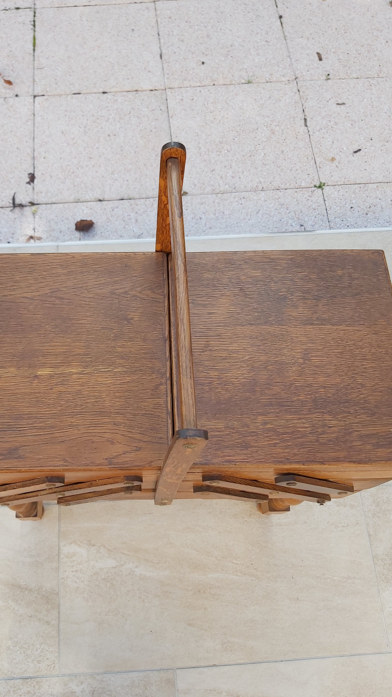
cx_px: 143
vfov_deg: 66.1
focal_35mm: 29
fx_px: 536
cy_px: 356
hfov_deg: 39.9
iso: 64
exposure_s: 1/481
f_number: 1.7
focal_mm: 3.92
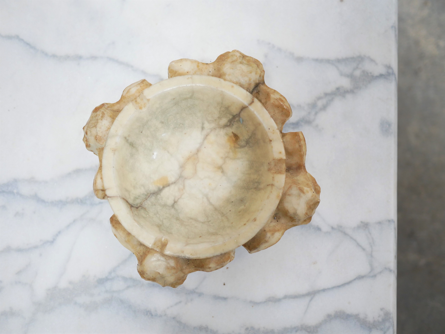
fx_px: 514
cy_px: 167
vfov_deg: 36.0
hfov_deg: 46.8
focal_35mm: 40
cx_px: 222
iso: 800
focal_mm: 20
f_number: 1.7
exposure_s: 1/60
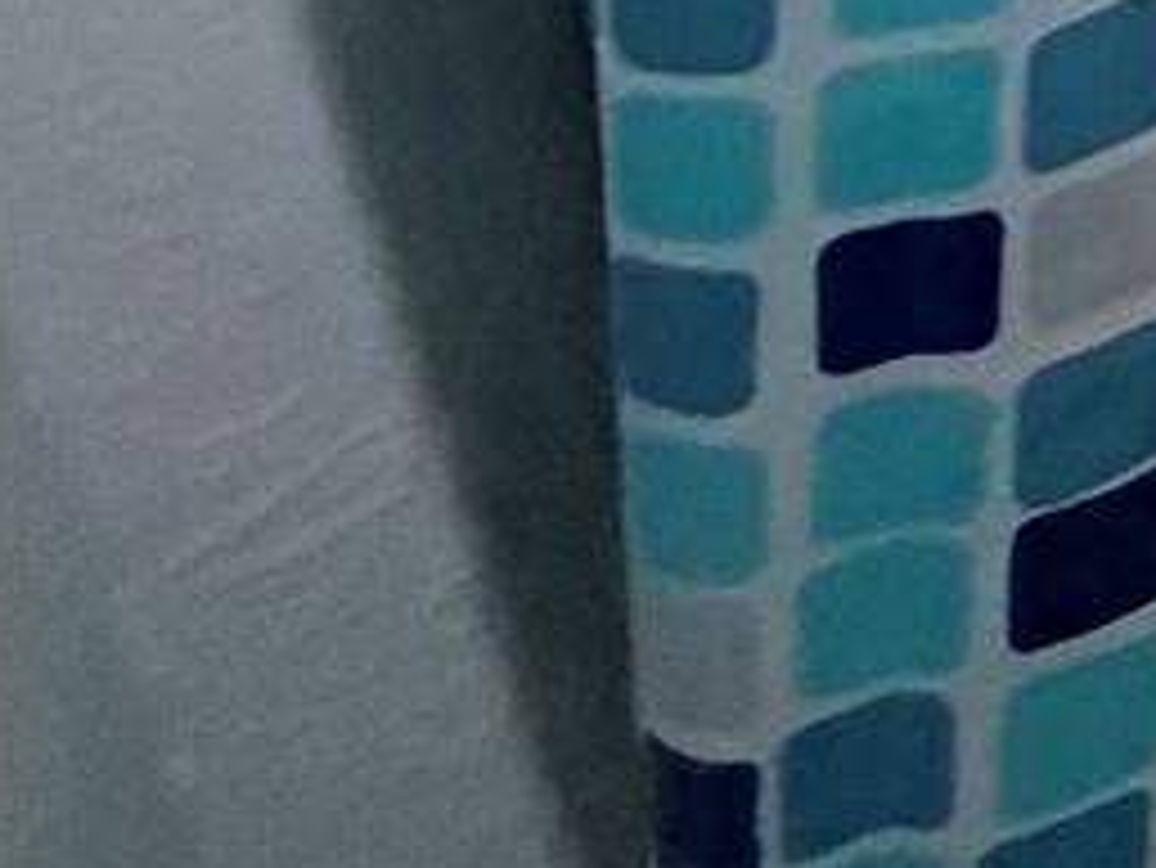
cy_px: -1817
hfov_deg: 12.6
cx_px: 3216
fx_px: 2907
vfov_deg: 10.7
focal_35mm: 87
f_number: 2.2
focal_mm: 2.22
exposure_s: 1/60
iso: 500
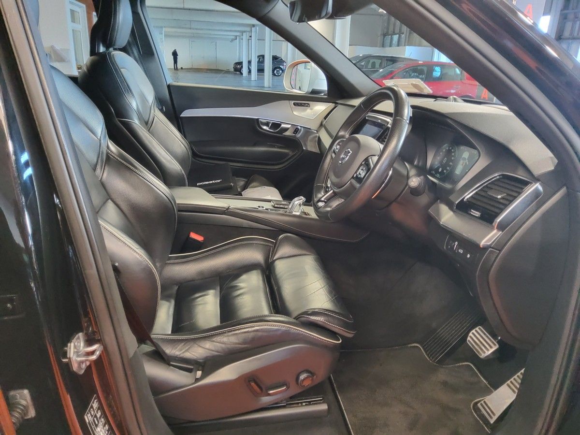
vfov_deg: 53.1
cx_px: 290
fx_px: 436
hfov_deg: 67.3
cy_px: 218
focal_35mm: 26
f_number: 2
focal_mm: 3.08
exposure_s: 1/50
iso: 1000
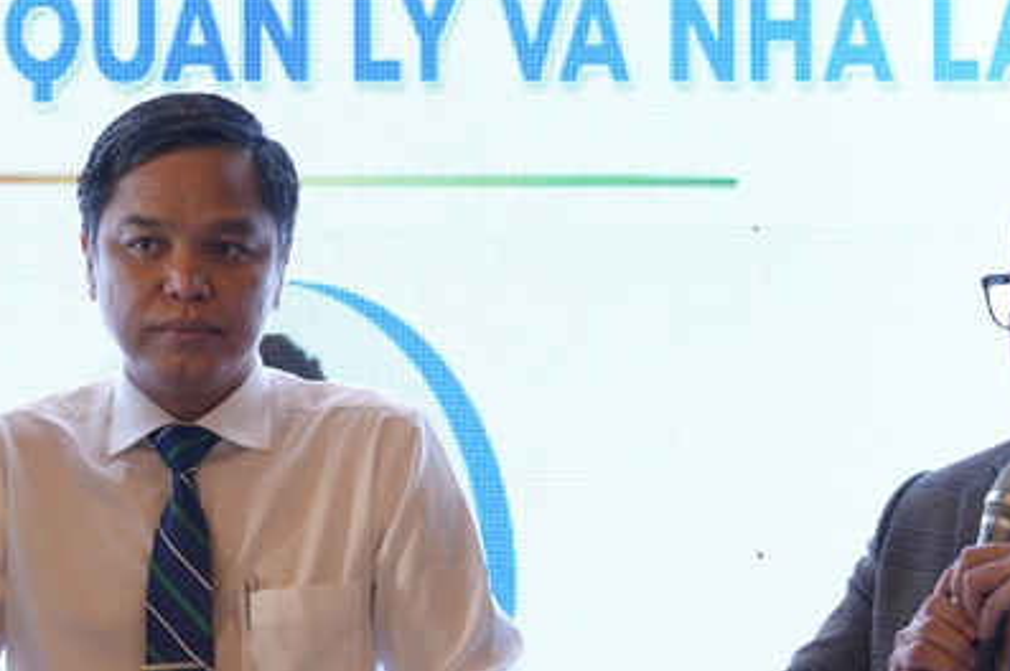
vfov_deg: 5.8
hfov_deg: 8.7
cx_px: 282
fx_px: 6615
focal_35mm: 236
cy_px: 427
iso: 100
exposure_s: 1/13
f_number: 4.5
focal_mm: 78
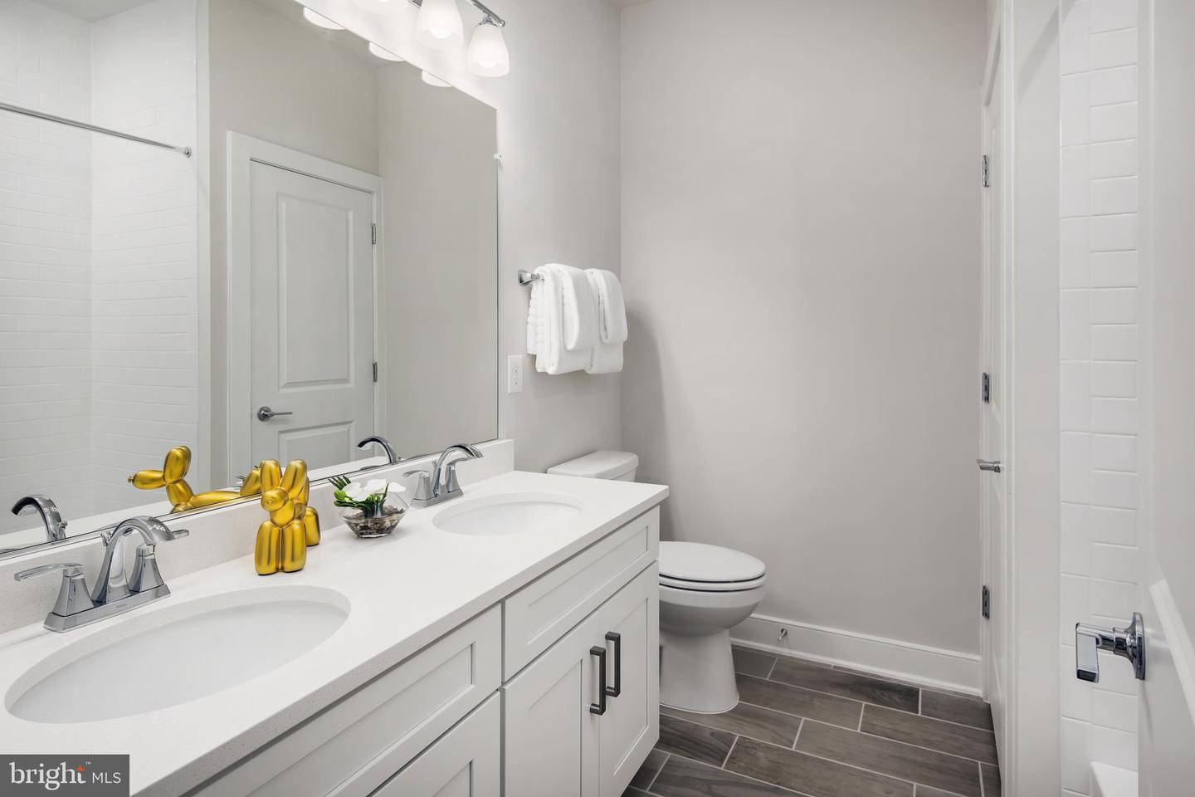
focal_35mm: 19
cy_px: 398
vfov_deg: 64.6
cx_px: 598
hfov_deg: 86.9
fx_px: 631
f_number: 9
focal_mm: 19
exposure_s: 1/250
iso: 200
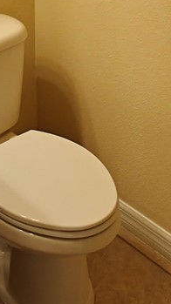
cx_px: 73
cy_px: -61
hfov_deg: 17.2
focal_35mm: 70
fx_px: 565
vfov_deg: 26.7
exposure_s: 1/40
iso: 80
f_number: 2.2
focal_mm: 2.62
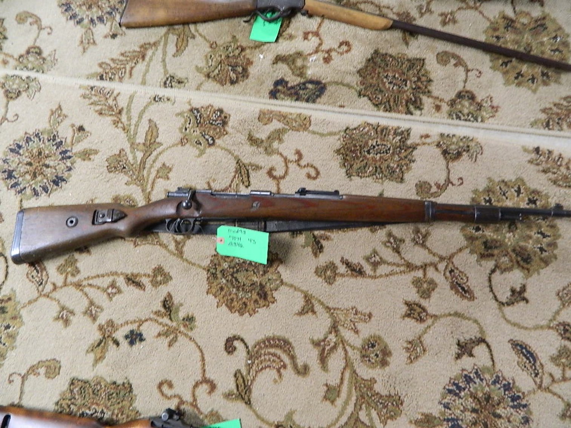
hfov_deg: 69.4
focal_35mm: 25
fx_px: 412
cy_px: 214
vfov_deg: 54.9
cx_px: 286
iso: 400
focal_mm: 4.5
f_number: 3.1
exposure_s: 1/13
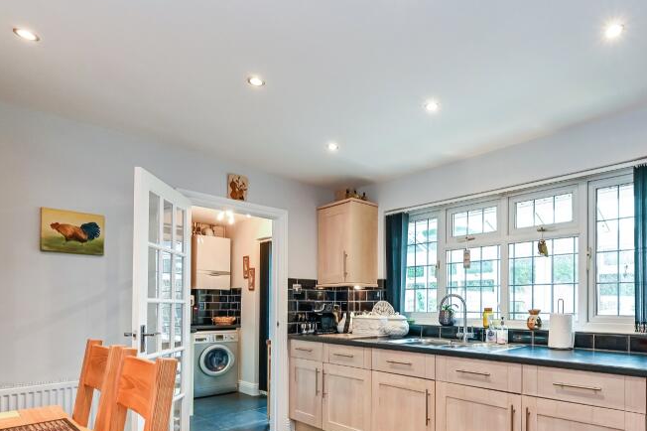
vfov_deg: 55.2
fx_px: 395
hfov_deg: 76.4
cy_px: 307
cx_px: 426
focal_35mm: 22
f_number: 8
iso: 400
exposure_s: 1/10
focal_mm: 14
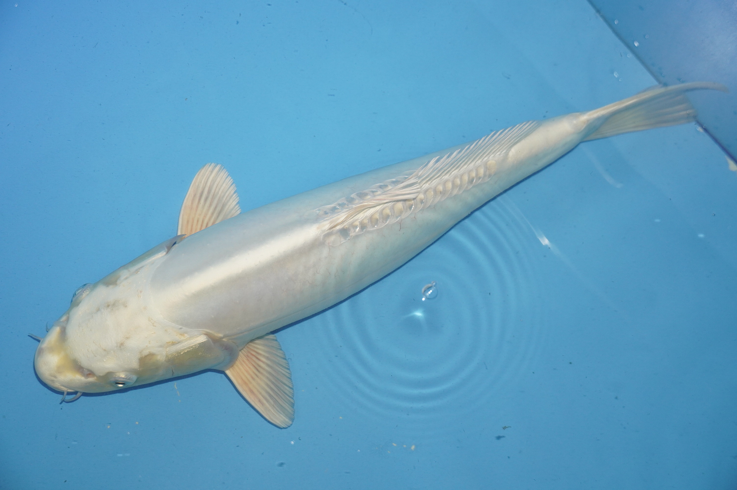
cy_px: 245
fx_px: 1289
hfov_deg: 31.9
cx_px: 368
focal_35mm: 63
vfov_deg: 21.5
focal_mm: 42
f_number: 5
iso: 1000
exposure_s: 1/160
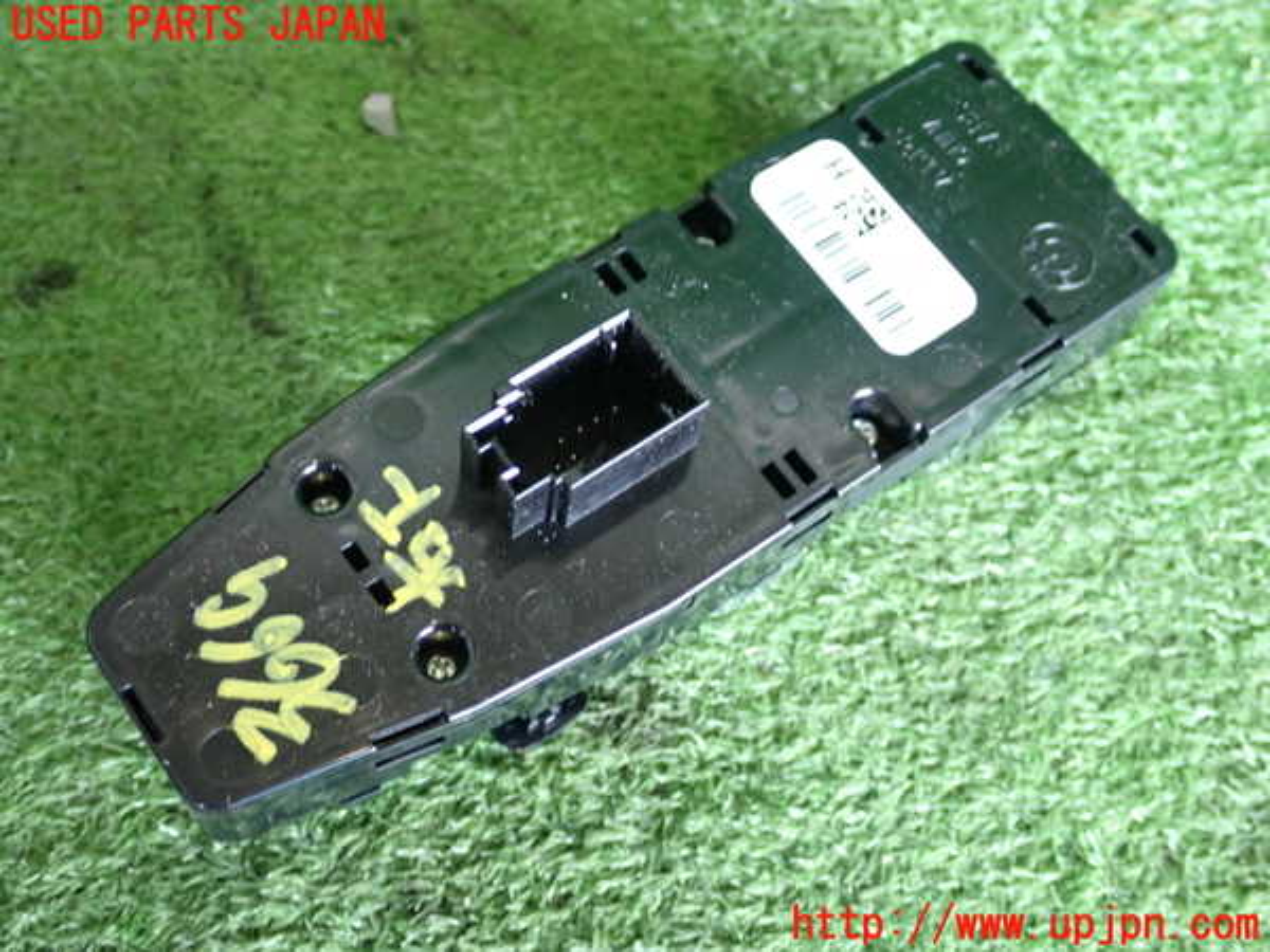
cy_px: 476
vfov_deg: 32.9
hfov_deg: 42.9
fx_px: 1614
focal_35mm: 44
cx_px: 635
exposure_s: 1/40
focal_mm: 7.84
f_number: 2.9
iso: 400
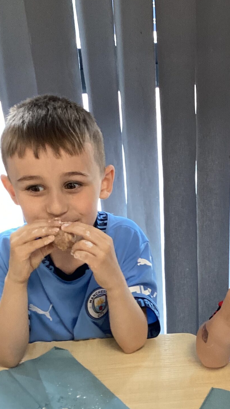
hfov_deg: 19.8
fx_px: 650
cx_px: 184
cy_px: 319
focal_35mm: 60
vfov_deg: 34.0
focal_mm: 3.3
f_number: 2.4
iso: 125
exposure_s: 1/50
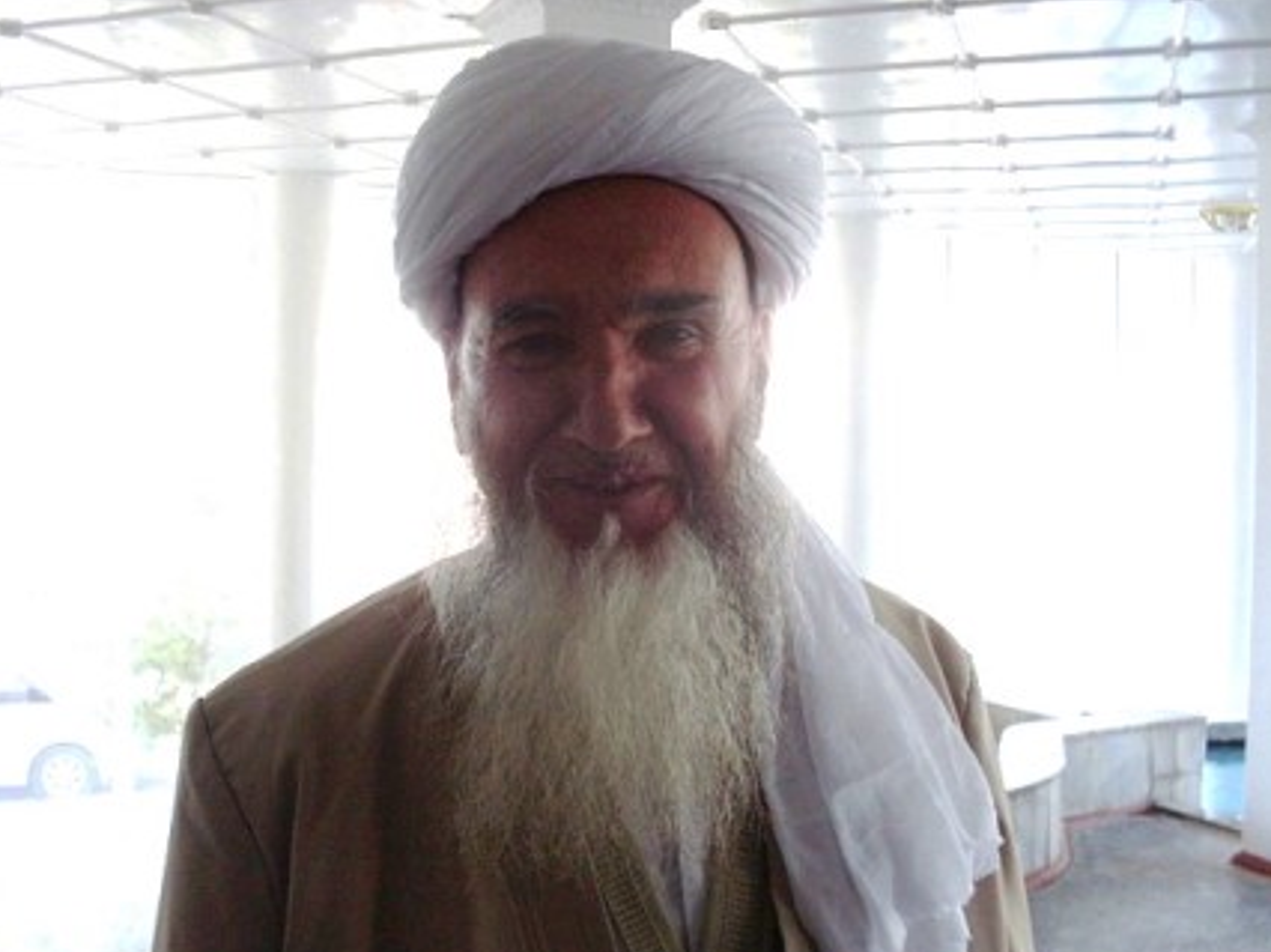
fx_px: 1468
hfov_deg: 46.8
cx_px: 644
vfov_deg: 35.9
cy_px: 495
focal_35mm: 40
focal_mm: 6.3
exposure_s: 1/90
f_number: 2.8
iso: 100
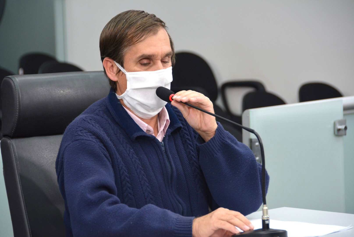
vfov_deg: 7.1
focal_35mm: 195
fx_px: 1919
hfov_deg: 10.5
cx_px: 177
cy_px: 118
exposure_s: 1/40
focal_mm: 130
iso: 800
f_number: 5.6
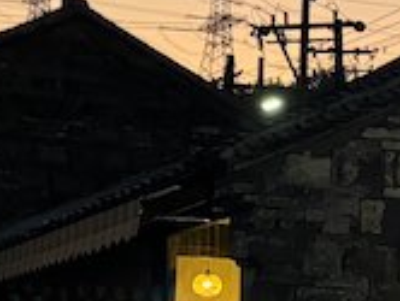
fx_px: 1805
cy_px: 222
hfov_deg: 12.5
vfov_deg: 9.5
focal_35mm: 156
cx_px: 378
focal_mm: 6.76
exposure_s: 1/50
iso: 800
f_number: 1.78
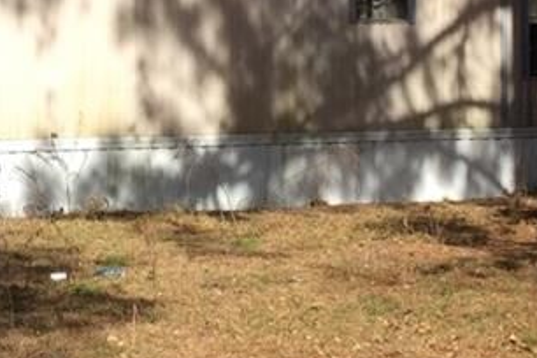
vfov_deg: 12.3
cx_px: 163
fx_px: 1656
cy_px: 123
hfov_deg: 18.4
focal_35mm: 111
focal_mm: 3.3
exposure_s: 1/1100
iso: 32
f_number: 2.4
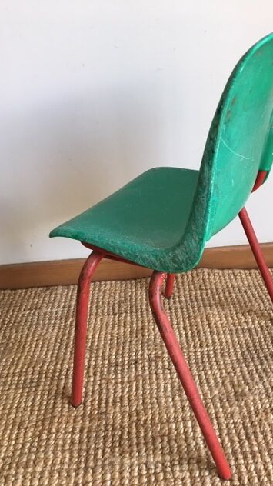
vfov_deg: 61.0
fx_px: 412
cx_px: 173
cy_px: 245
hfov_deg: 36.4
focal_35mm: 32
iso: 50
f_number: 2.2
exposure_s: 1/33
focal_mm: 4.15
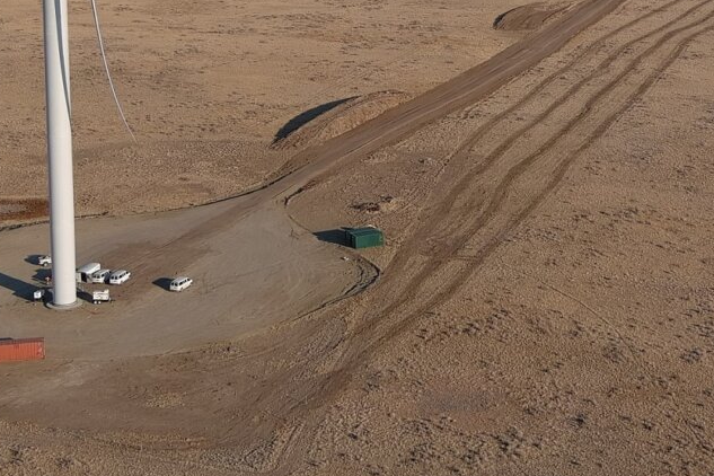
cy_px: -131
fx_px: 1745
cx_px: 525
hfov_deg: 22.9
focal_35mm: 88
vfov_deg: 14.9
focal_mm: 10.57
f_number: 2.8
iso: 100
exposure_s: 1/1600
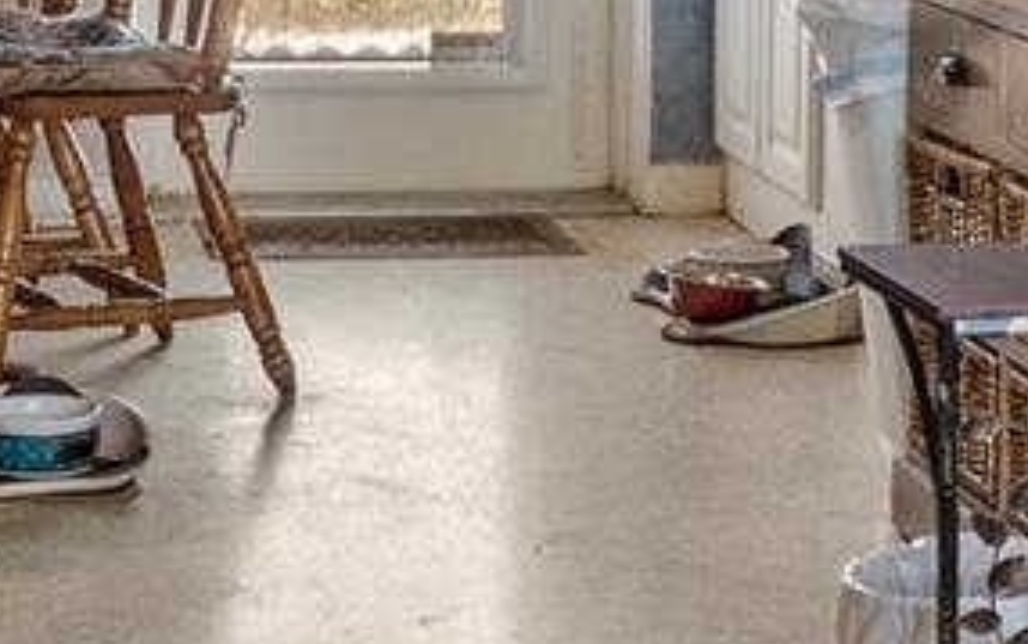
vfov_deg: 9.4
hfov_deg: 15.2
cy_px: -277
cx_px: 288
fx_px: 3840
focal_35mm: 137
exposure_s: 1/3
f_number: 8
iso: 400
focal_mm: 16
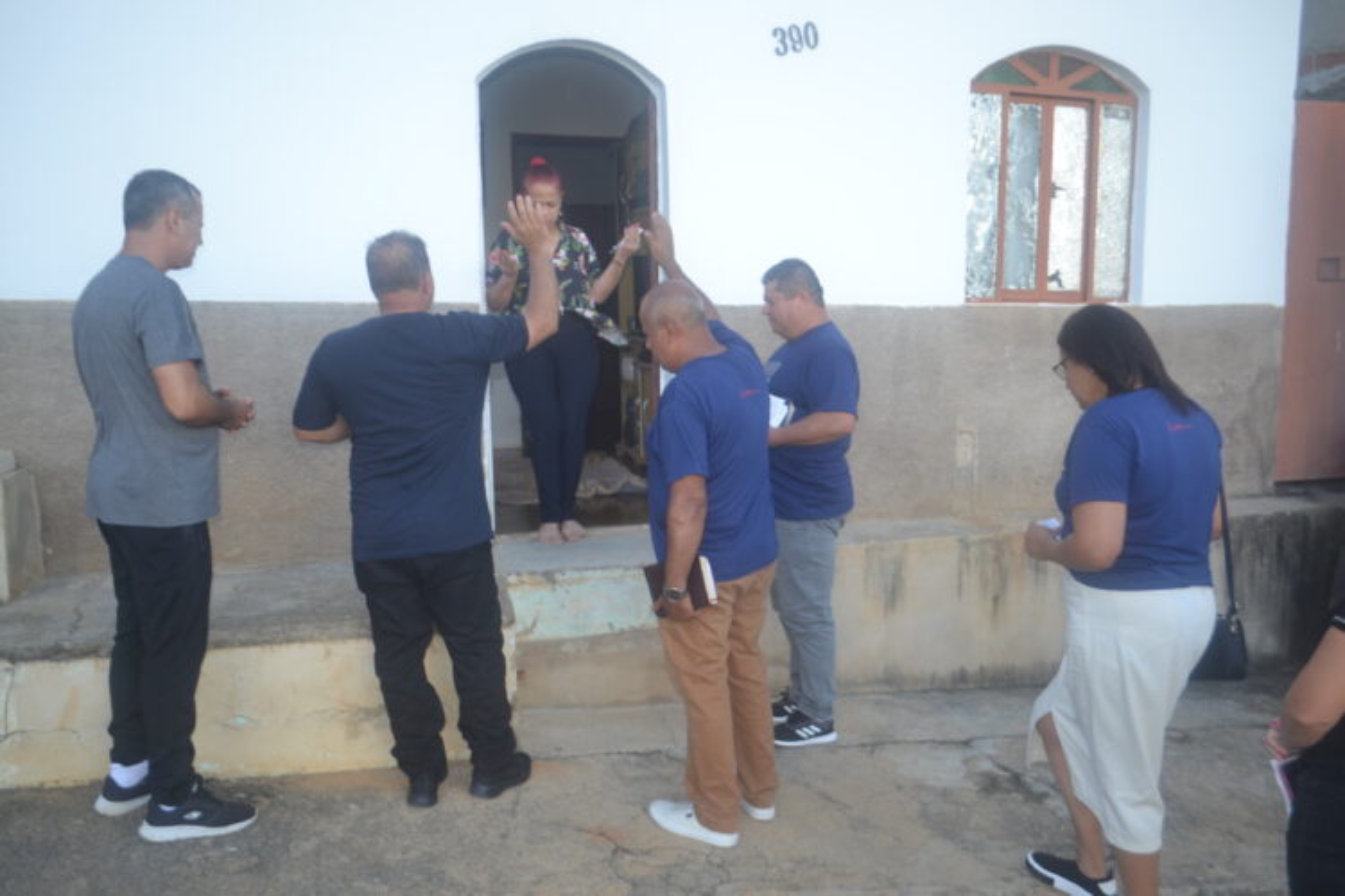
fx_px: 1009
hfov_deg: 67.4
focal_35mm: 27
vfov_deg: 47.9
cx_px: 672
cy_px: 448
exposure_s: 1/125
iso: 110
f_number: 4
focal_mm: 18
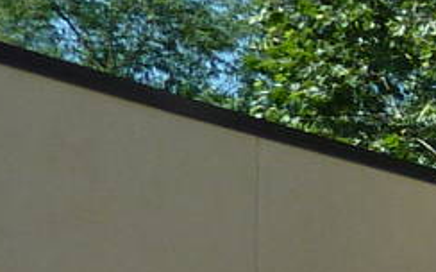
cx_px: 1376
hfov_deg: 9.2
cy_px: 453
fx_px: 2066
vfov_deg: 7.4
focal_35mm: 174
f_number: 3.5
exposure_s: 1/640
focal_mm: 4.1
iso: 80
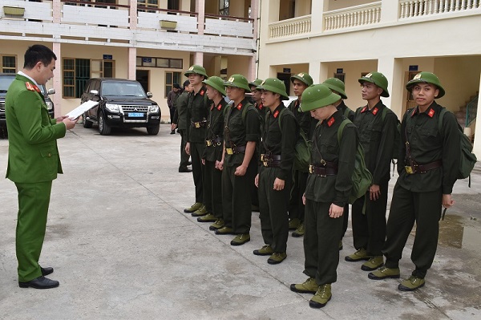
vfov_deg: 38.3
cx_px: 240
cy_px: 160
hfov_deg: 55.1
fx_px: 461
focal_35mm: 34
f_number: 16
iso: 500
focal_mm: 23
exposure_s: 1/200
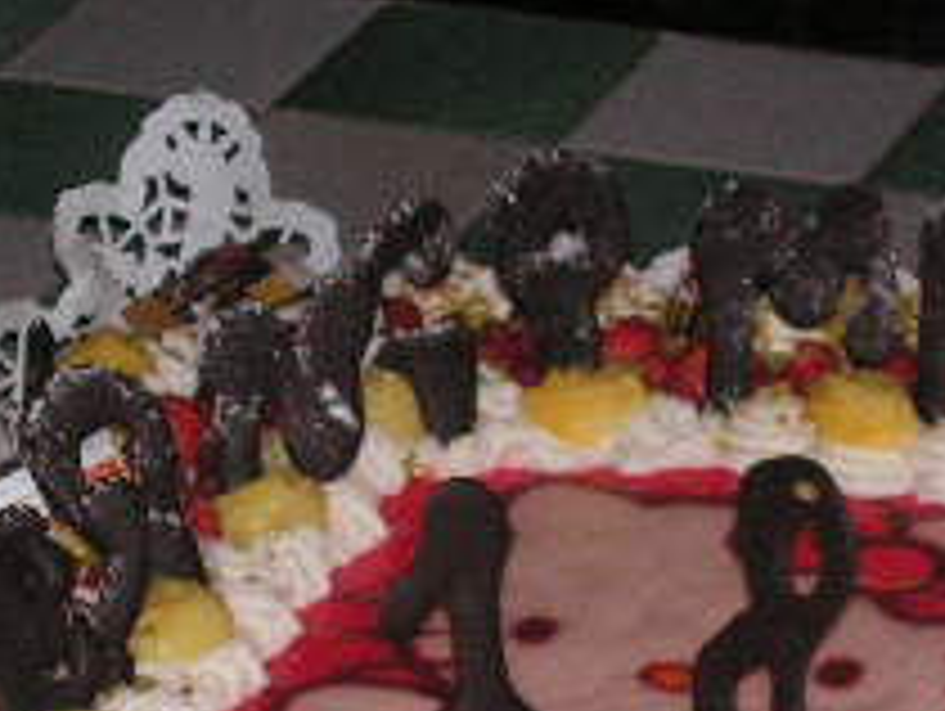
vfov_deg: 7.7
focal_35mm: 192
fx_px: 5248
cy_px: 783
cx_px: 702
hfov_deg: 10.3
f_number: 3.3
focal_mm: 10.6
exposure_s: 1/80
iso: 200
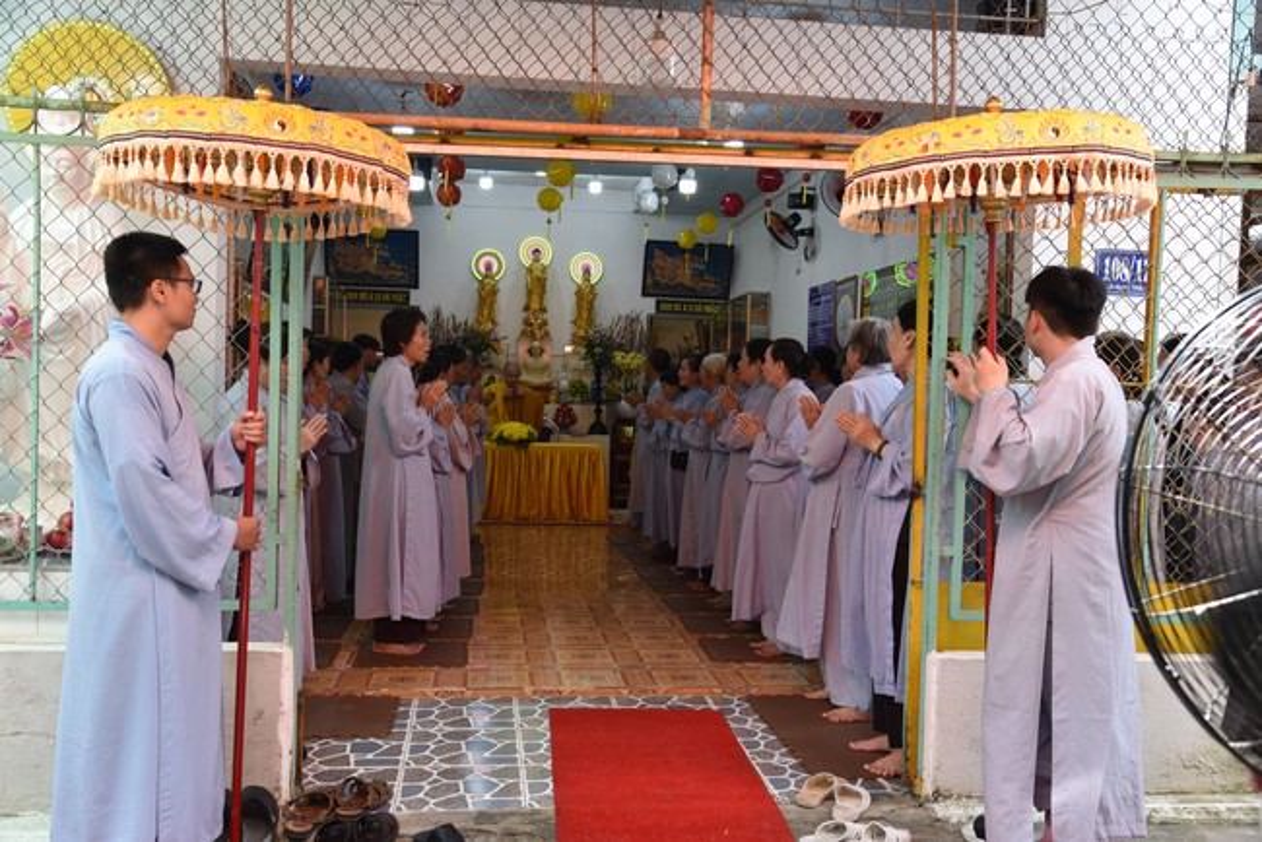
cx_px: 631
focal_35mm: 32
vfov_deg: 41.2
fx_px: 1122
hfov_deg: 58.7
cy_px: 421
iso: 400
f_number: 5
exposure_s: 1/100
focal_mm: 32
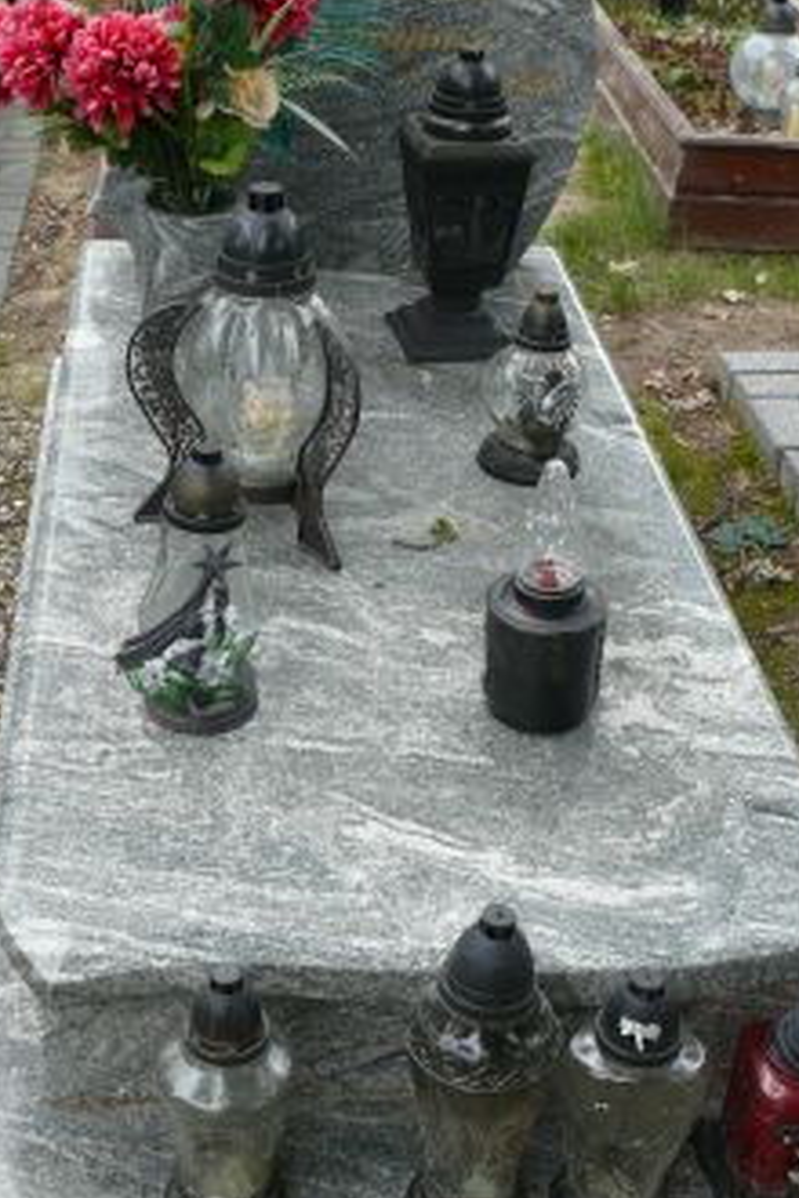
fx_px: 1764
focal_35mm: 53
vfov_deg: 37.5
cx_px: 392
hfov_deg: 25.5
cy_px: 574
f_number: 4
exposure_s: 1/125
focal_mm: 7.4
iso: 100
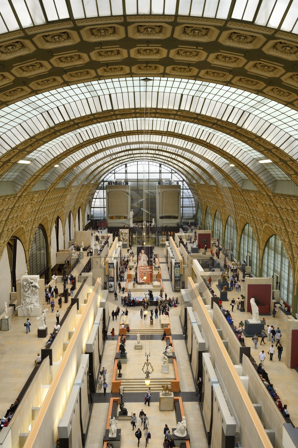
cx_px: 149
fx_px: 386
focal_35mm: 31
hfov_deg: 42.3
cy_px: 224
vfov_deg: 60.3
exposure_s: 1/25
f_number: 6.3
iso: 200
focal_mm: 31
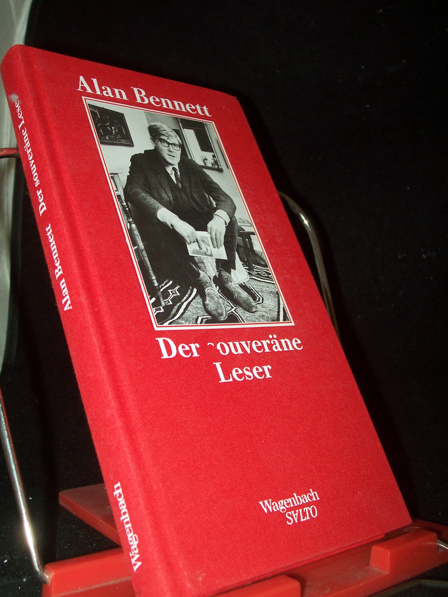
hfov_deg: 34.3
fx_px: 725
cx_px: 224
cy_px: 298
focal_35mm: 42
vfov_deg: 44.8
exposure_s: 1/60
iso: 80
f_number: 2.8
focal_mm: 7
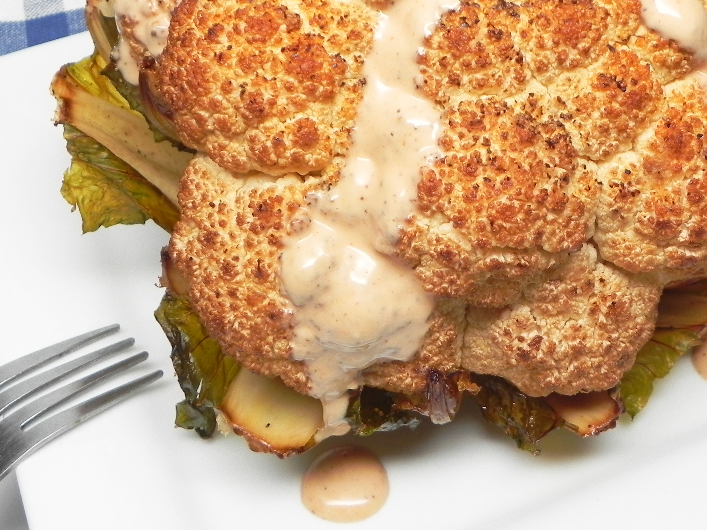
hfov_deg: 32.1
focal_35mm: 60
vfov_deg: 24.2
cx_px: 431
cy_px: 137
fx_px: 1225
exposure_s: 1/37.4
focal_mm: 6.6
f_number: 3.2
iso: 160
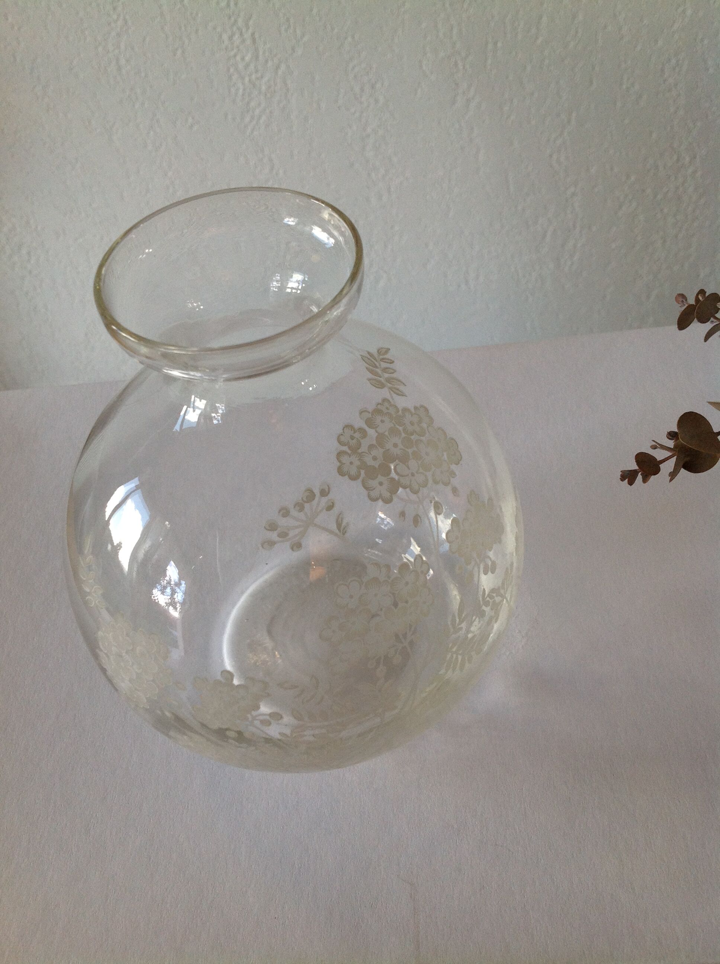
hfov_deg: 40.6
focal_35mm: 35
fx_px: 973
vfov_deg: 52.7
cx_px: 360
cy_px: 482
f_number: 2.4
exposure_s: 1/100
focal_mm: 4.28
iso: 80
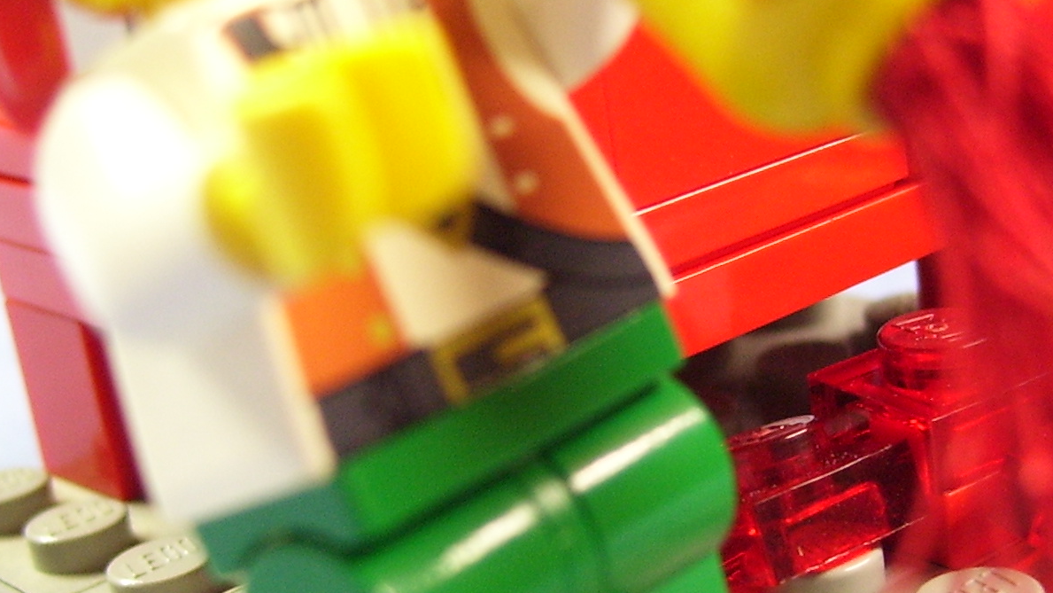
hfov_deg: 27.8
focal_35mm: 76
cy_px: 405
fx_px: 2122
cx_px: 585
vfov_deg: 15.9
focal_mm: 6
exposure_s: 1/8
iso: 160
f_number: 2.7
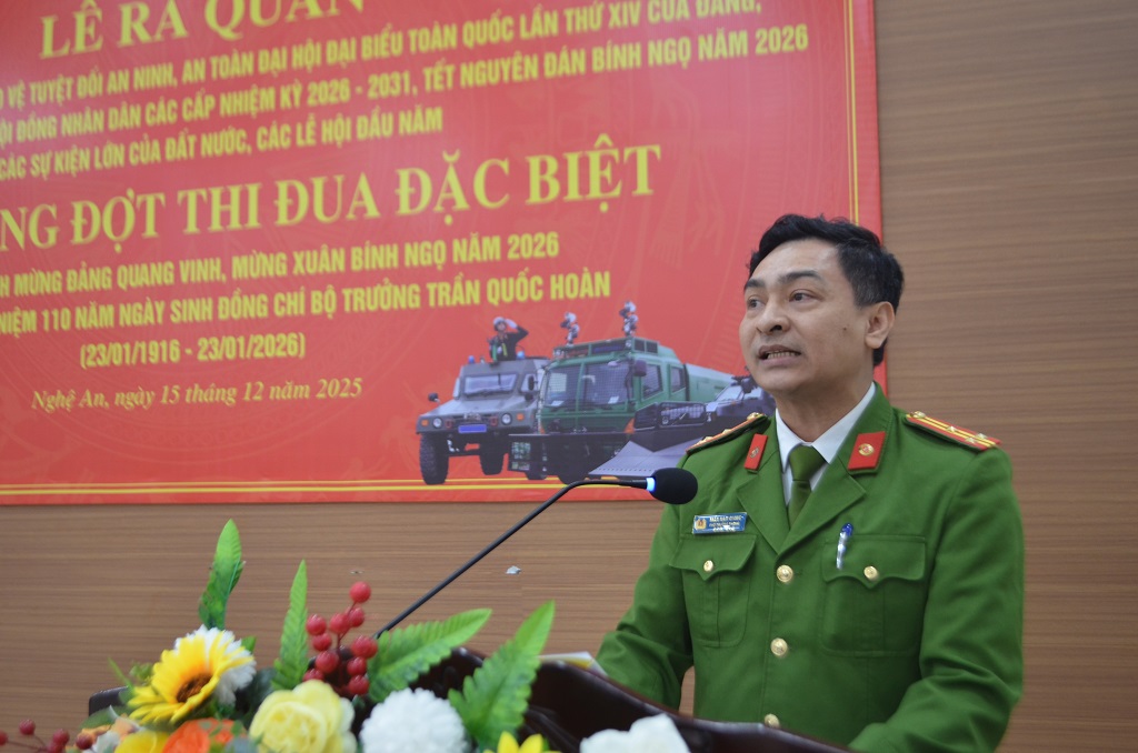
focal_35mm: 39
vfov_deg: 34.1
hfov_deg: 49.6
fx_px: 1230
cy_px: 376
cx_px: 569
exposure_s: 1/60
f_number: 4.2
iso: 640
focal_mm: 26
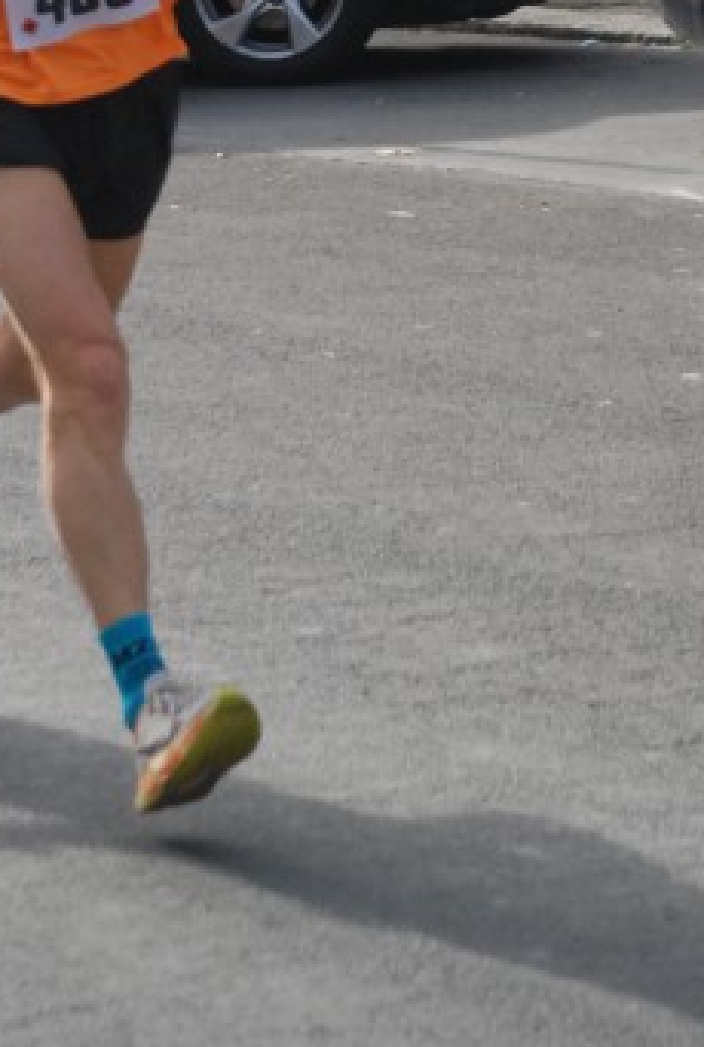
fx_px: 6527
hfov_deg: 6.2
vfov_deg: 9.1
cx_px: 182
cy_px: 153
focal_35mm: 224
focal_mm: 85
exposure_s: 1/800
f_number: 5.6
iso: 1000
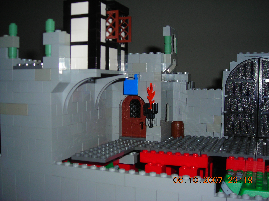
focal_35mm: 41
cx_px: 134
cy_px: 100
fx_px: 319
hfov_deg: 45.8
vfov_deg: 35.1
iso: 50
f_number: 3.3
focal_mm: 6.8
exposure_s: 1/60.1
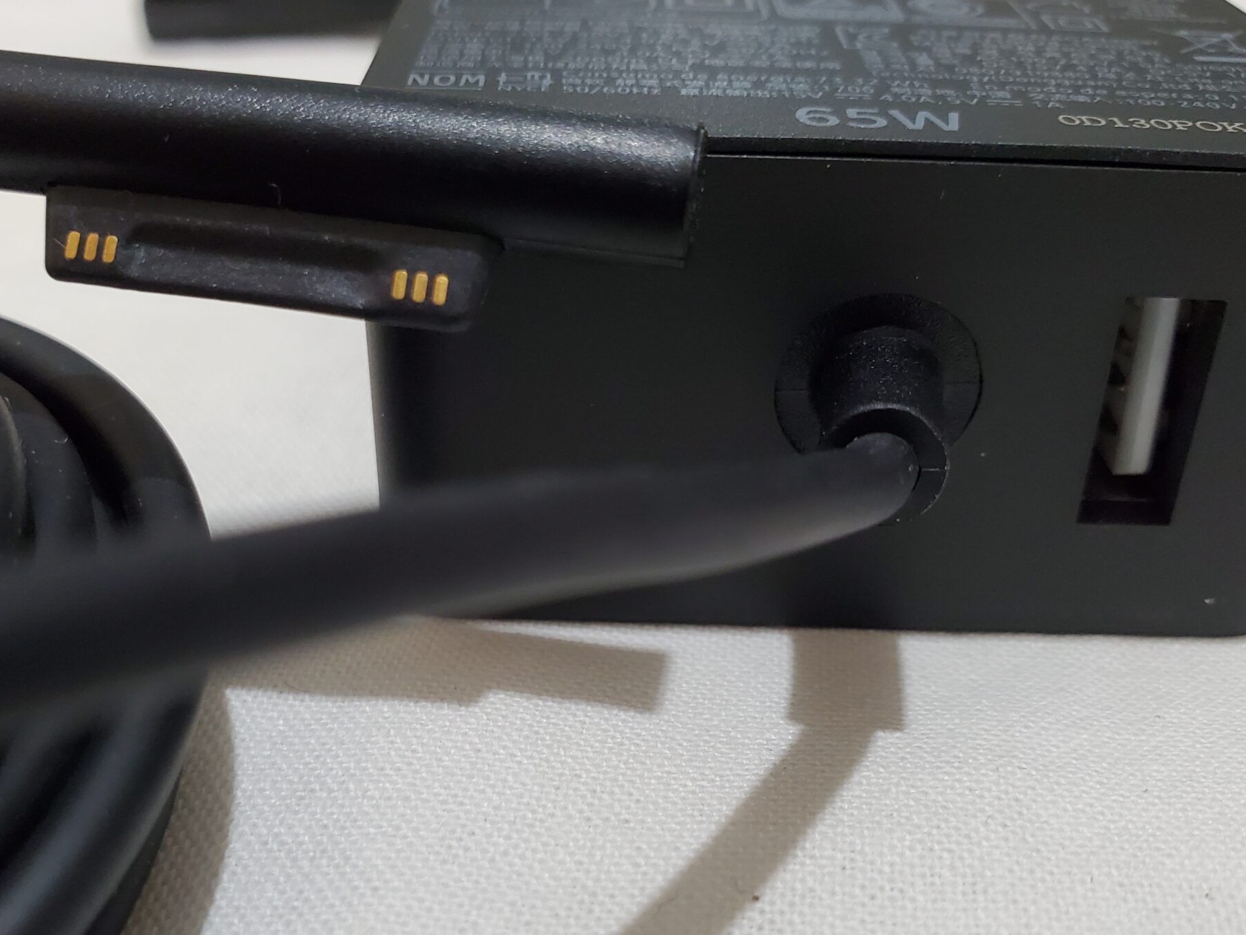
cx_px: 581
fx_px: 1332
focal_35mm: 37
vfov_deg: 38.5
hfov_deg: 50.1
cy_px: 552
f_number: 2.4
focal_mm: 4.3
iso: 400
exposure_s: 1/50
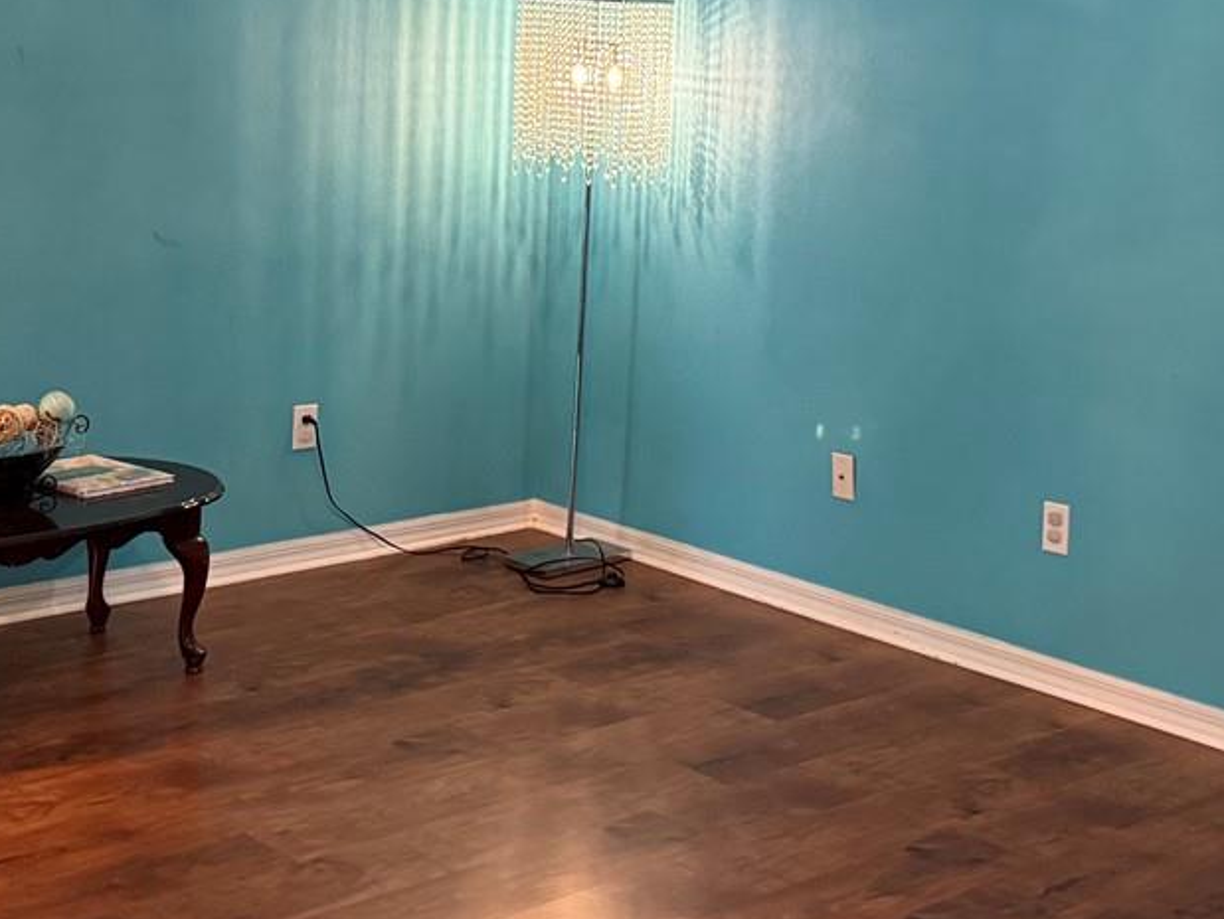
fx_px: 2194
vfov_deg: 23.5
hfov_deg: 31.1
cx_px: 736
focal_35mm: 62
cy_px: 255
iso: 500
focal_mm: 6.76
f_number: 1.78
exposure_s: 1/60
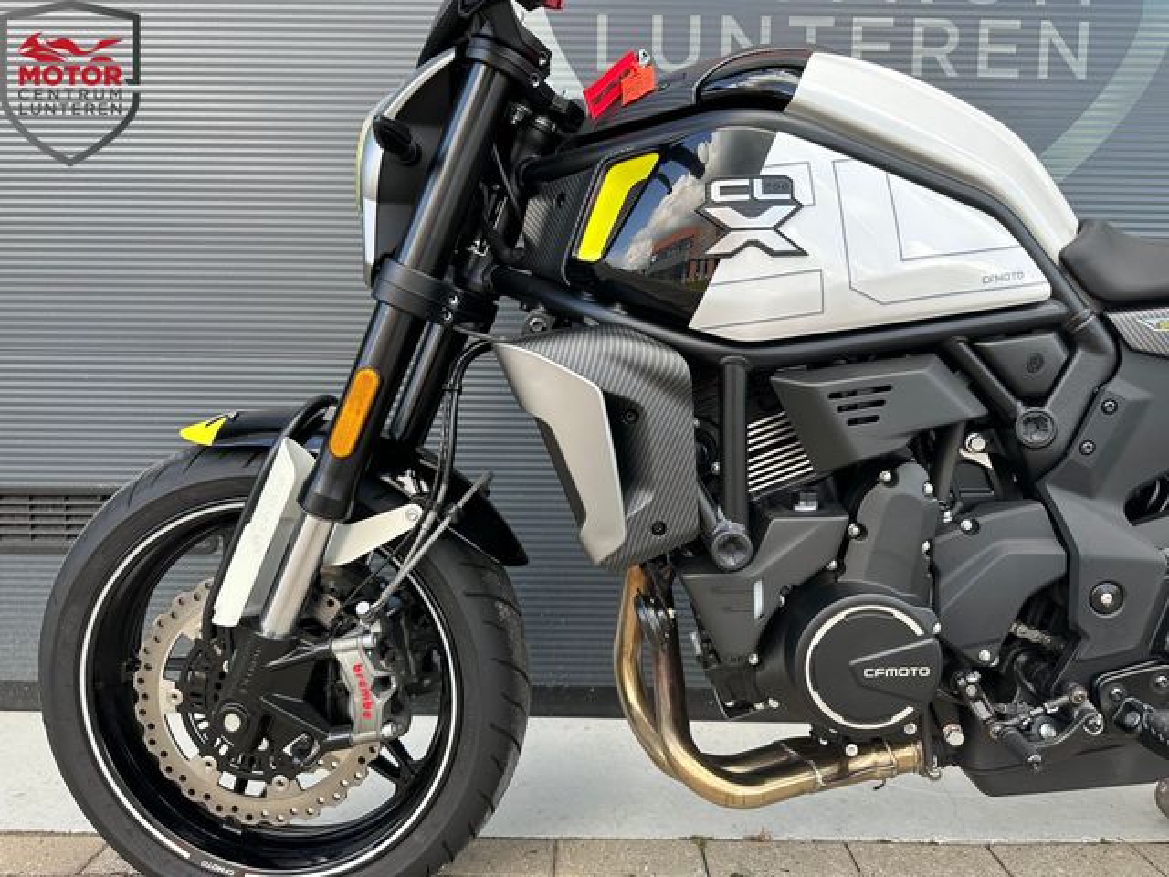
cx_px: 584
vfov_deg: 56.8
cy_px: 438
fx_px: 810
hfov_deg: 71.6
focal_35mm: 24
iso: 80
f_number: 1.78
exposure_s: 1/402
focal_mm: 6.86
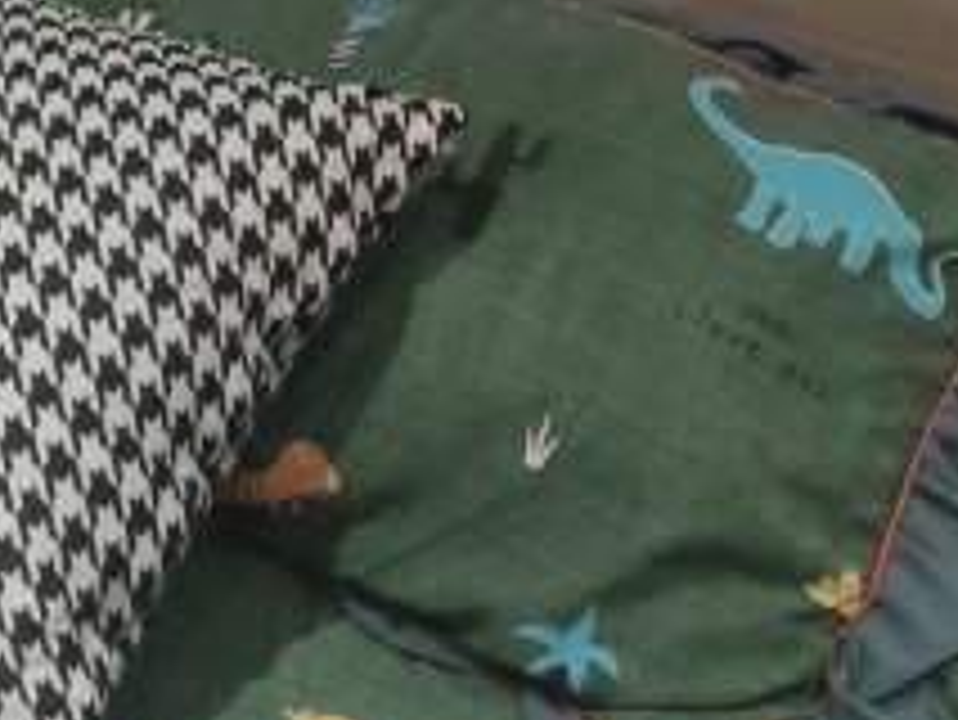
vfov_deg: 14.8
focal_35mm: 94
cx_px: 328
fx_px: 2603
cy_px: -310
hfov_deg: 20.8
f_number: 1.79
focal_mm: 4.74
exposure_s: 1/33
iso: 600
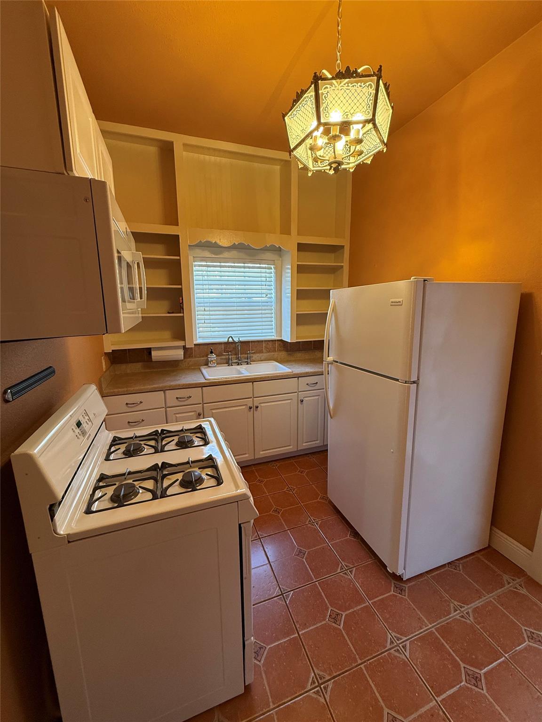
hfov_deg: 85.7
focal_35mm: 14
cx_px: 271
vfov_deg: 102.1
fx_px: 292
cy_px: 361
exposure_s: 1/120
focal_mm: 2.22
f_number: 2.2
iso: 250
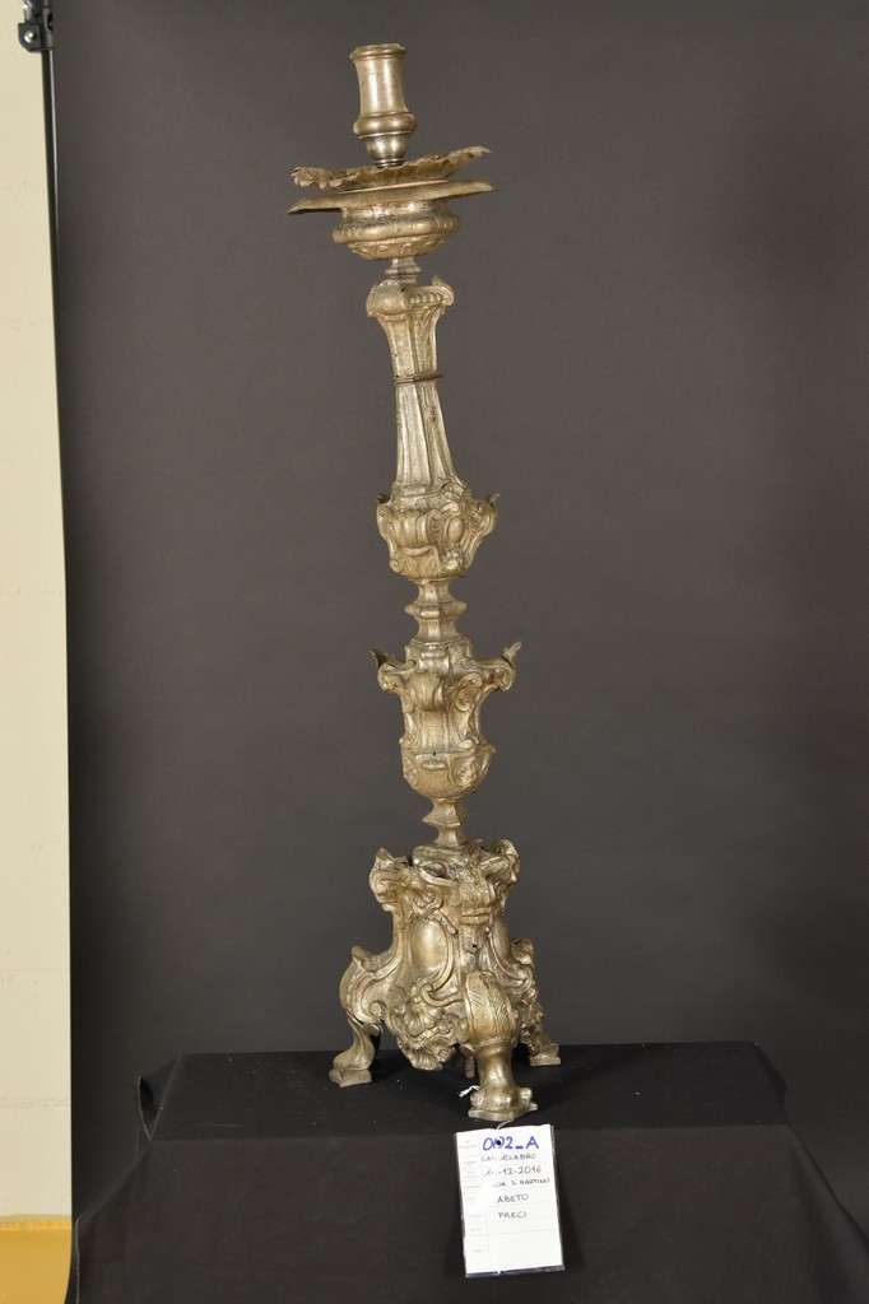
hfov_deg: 18.9
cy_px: 652
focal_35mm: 72
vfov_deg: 28.1
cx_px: 434
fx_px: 2609
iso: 1400
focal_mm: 48
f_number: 4
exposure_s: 1/60
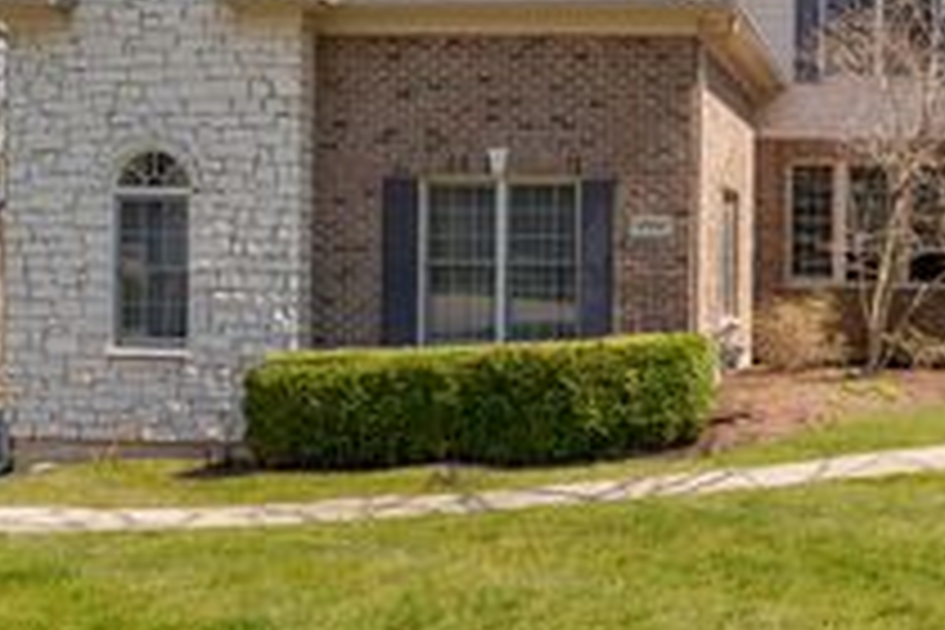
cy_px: 254
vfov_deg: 26.3
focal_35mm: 51
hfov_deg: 36.8
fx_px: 1344
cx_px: 814
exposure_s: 1/200
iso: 200
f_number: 10
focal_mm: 21.5
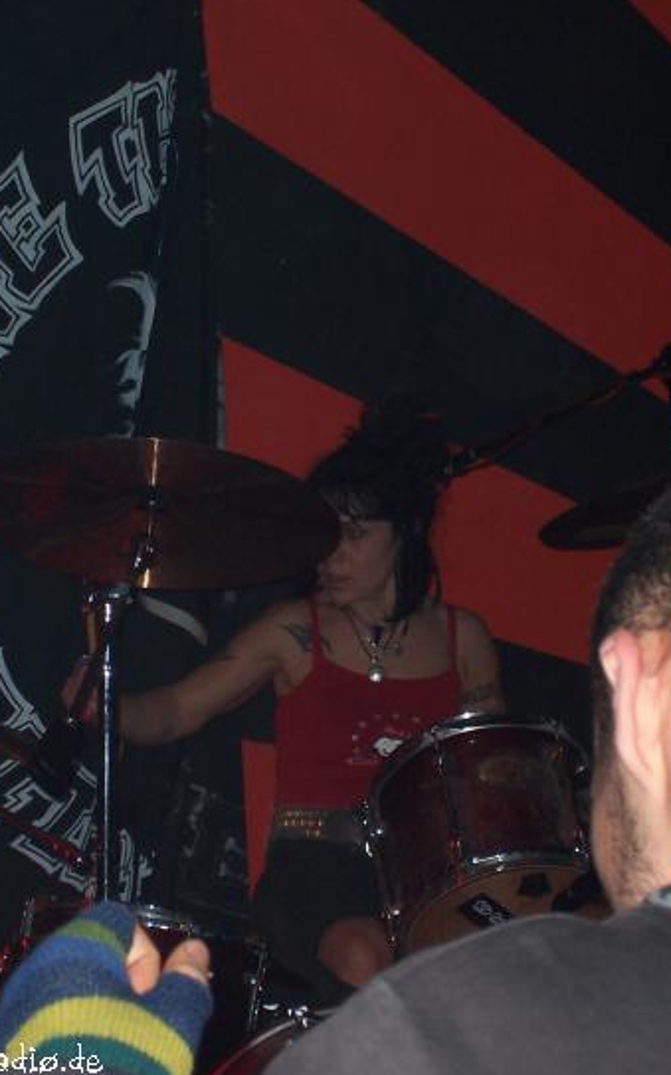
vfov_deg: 16.1
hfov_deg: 10.1
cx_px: 259
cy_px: 501
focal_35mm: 130
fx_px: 3807
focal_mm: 16.8
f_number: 4.8
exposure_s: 1/90
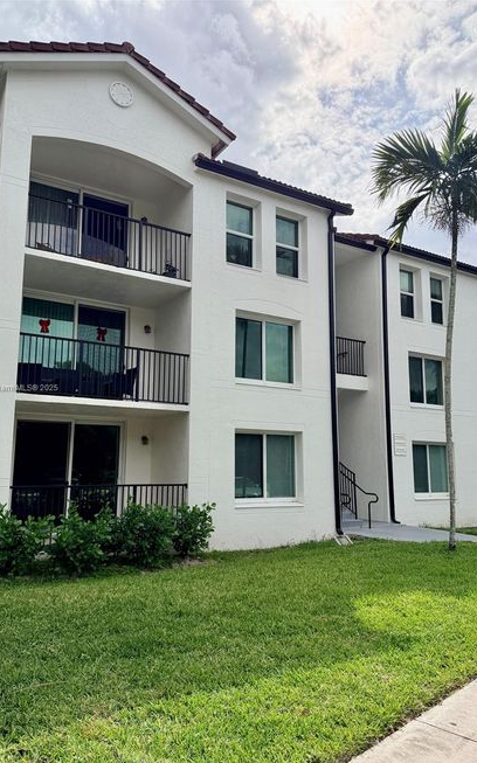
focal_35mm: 26
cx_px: 231
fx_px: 541
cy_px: 389
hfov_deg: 47.6
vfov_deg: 70.4
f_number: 1.78
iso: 100
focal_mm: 6.76
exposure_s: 1/7353
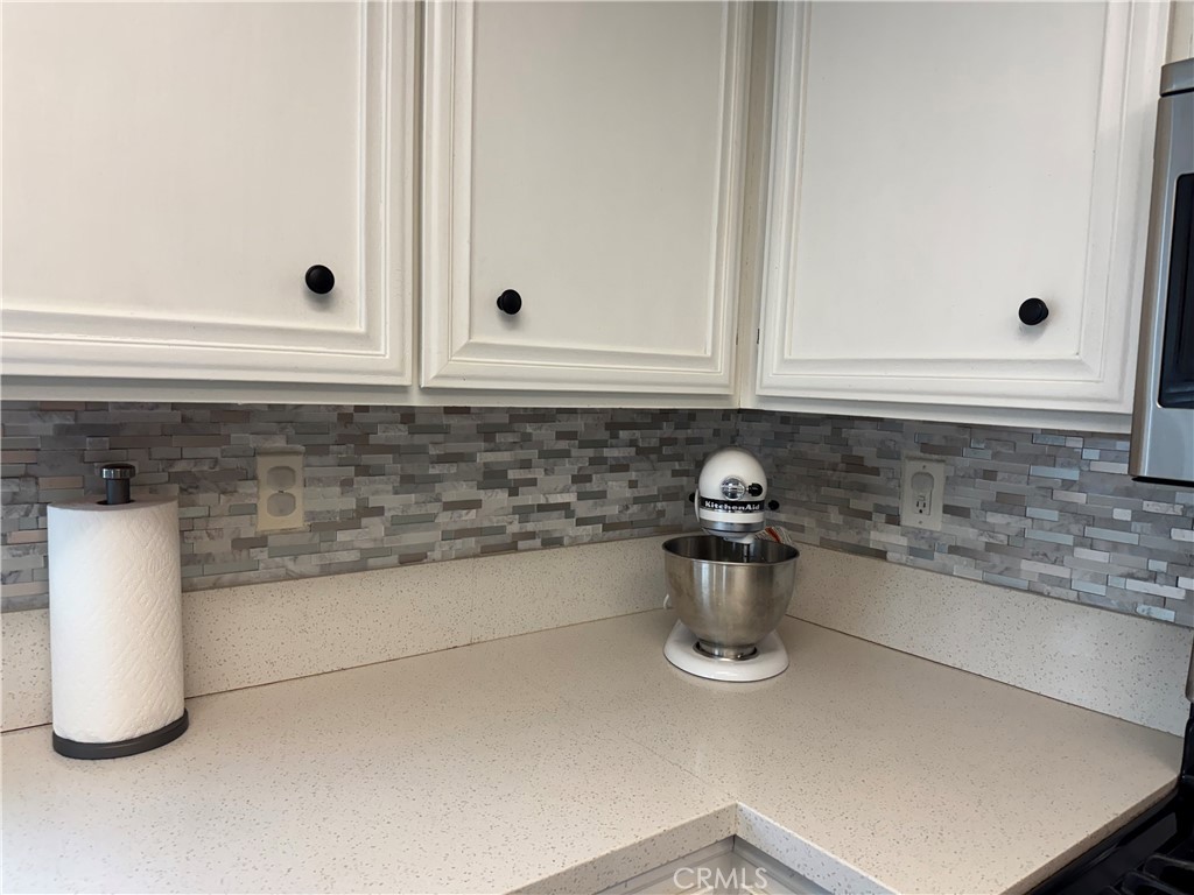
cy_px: 448
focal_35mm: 24
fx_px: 828
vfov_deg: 56.8
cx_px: 597
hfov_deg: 71.6
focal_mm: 6.76
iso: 200
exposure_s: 1/120
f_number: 1.78
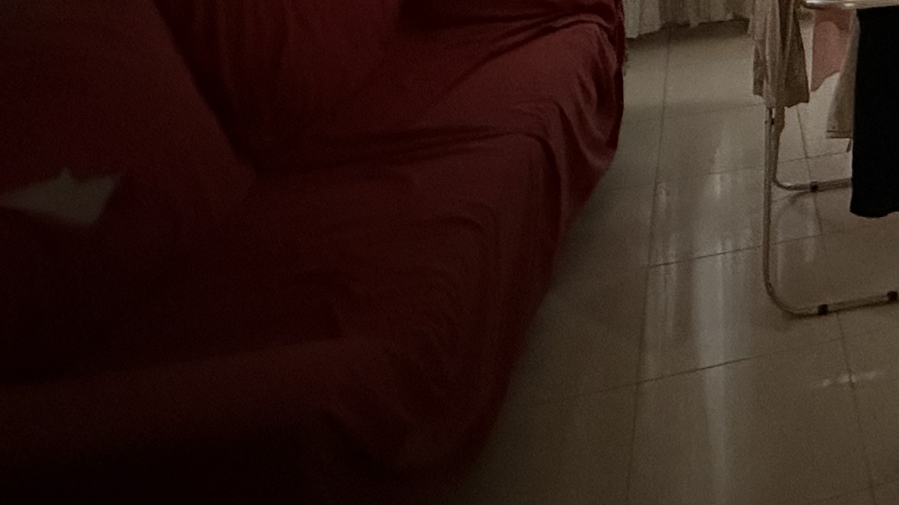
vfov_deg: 21.9
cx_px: 1076
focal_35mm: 43
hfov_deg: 36.6
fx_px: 1025
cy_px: -298
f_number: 2.2
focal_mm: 2.22
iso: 800
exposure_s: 1/60
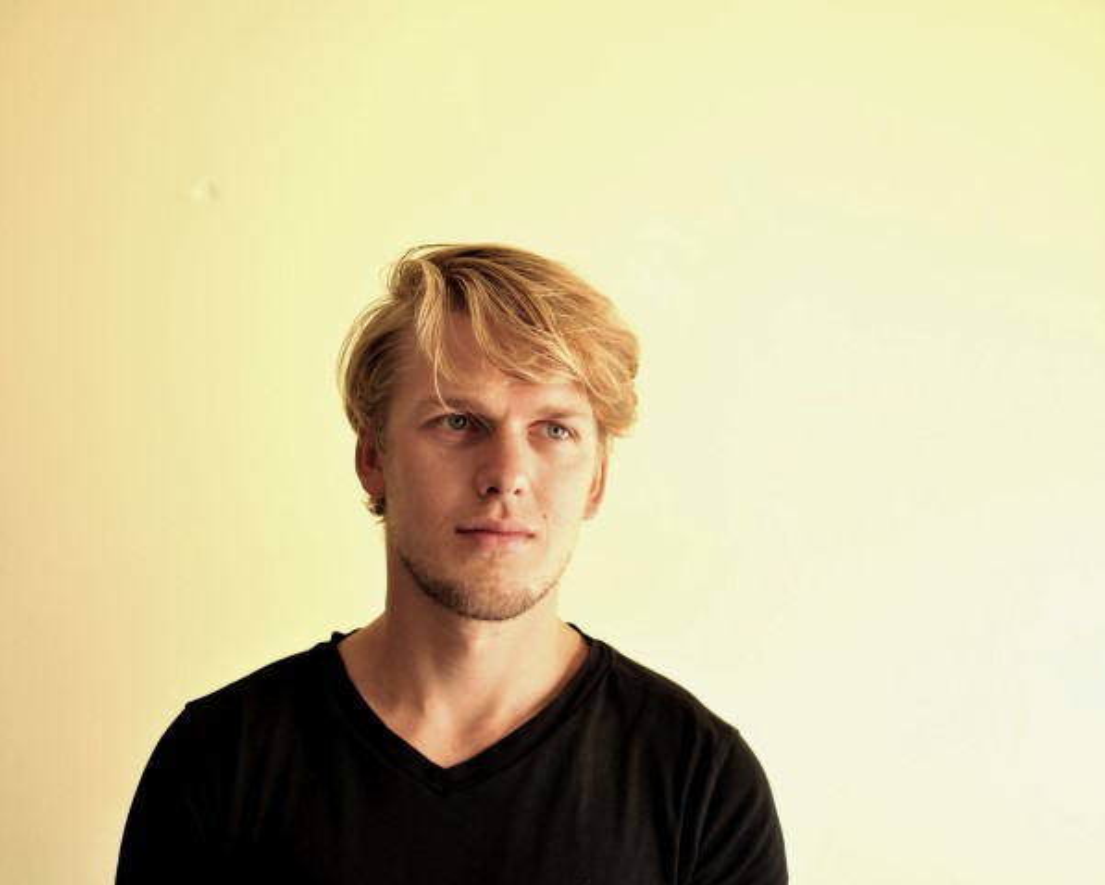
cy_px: 442
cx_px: 460
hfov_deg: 31.6
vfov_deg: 25.6
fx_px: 1949
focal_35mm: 60
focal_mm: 35
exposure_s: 1/100
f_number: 2.2
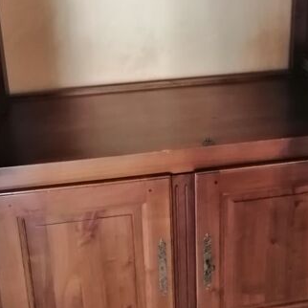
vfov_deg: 32.4
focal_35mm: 51
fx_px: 513
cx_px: 181
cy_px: 57
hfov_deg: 33.3
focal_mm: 3.96
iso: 800
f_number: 1.8
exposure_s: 1/20
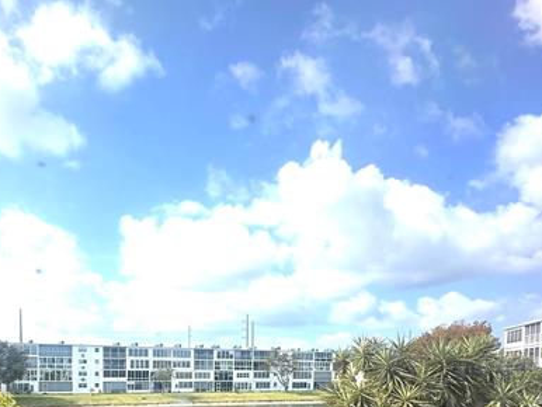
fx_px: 454
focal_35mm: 29
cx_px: 136
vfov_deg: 42.3
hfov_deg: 58.5
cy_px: 399
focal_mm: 2.22
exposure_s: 1/251
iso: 40
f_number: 2.2
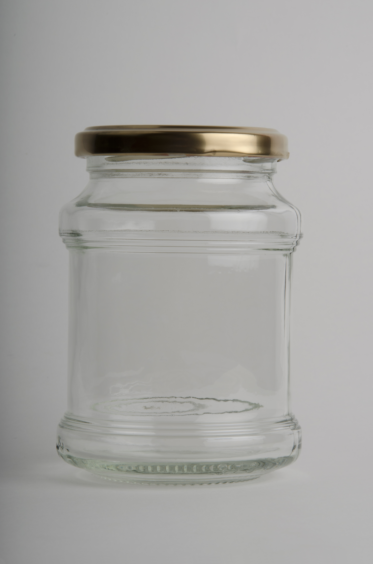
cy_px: 282
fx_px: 2225
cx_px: 186
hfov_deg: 9.6
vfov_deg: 14.4
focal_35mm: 142
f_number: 22
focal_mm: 95
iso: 100
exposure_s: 1/200
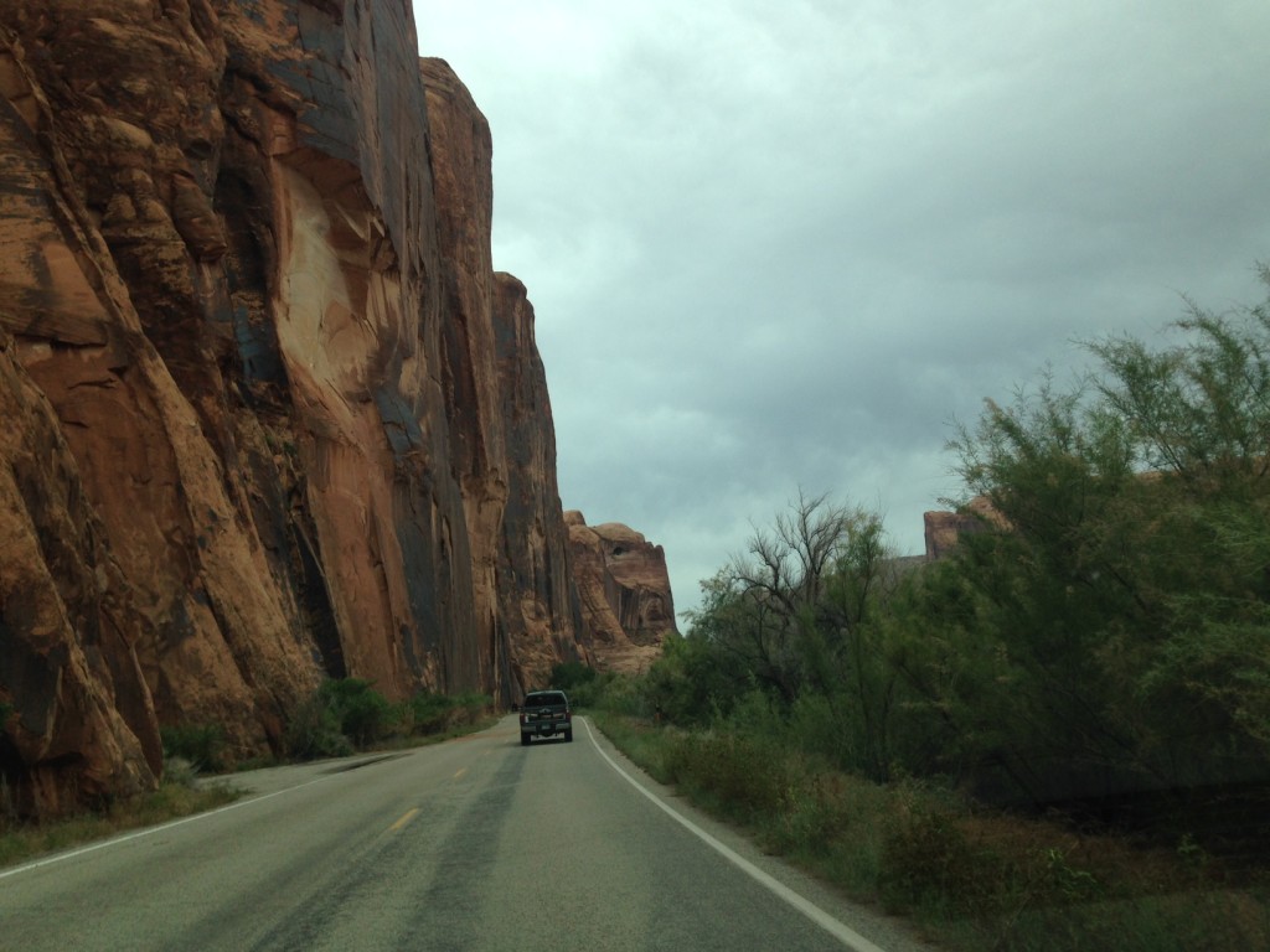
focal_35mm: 33
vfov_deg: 42.9
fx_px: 1211
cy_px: 476
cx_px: 635
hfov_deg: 55.4
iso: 50
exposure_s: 1/1004
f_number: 2.4
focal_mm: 4.12
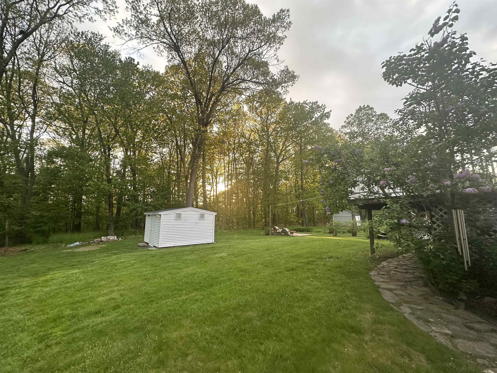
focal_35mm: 14
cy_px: 186
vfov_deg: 85.7
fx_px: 201
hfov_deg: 102.1
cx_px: 248
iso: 160
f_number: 2.2
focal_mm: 2.22
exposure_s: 1/99
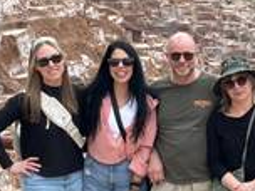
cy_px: 79
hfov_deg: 13.0
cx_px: 180
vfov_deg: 9.8
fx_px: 1120
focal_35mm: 152
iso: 64
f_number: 1.78
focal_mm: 6.86
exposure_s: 1/1541
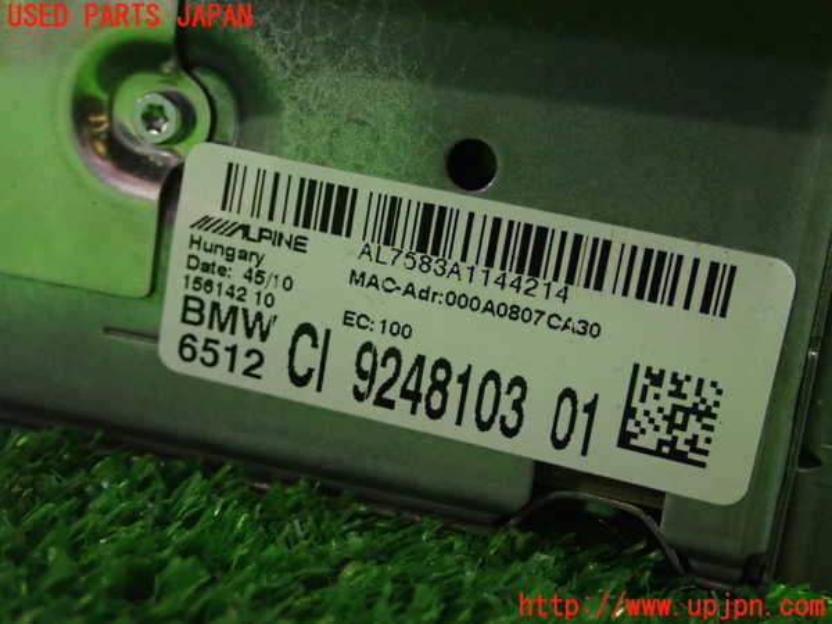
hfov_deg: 35.5
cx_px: 416
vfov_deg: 27.0
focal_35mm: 54
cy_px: 312
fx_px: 1298
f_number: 3.3
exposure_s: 1/13
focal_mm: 9.65
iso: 1250
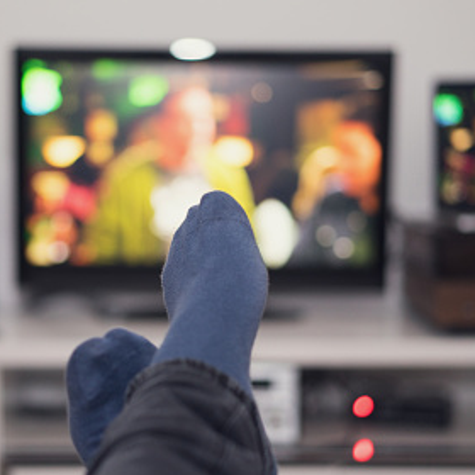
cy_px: 271
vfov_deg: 20.4
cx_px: 179
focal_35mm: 85
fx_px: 1320
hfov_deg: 20.4
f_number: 1.8
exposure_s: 1/60
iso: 640
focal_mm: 55
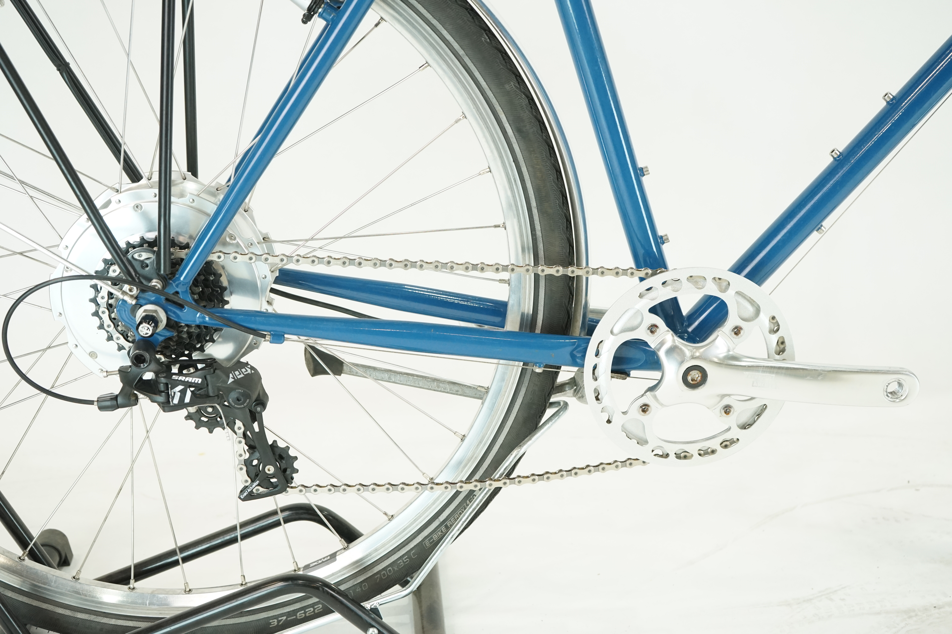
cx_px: 476
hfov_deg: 43.6
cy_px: 317
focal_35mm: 45
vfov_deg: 29.9
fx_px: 1190
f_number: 5.6
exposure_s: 1/200
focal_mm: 45
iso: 2000
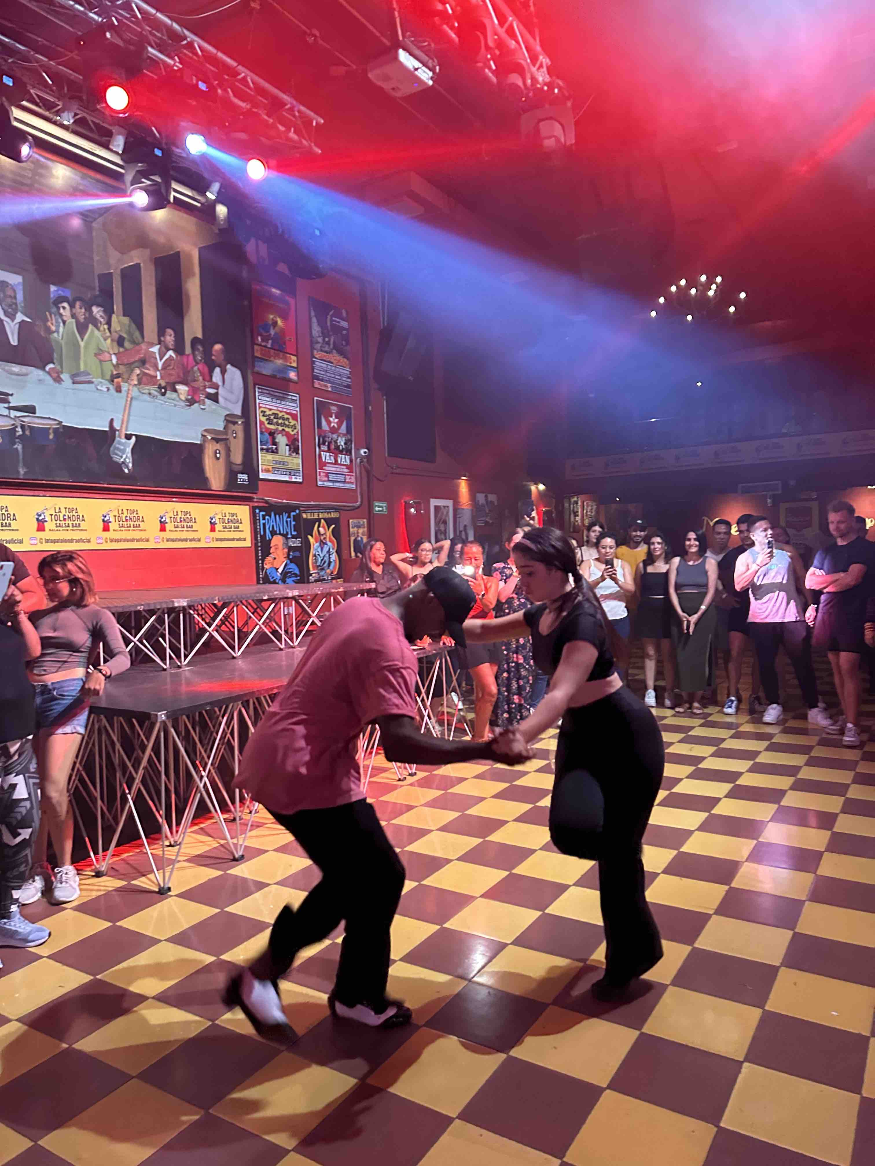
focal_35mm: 24
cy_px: 583
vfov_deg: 71.6
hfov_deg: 56.8
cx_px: 438
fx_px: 809
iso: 800
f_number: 1.78
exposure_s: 1/60
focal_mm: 6.86
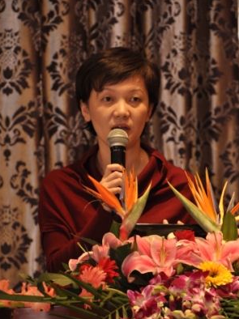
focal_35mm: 328
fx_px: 3023
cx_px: 119
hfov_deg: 4.5
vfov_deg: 6.0
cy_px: 153
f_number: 6.3
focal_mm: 200
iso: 640
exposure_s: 1/30
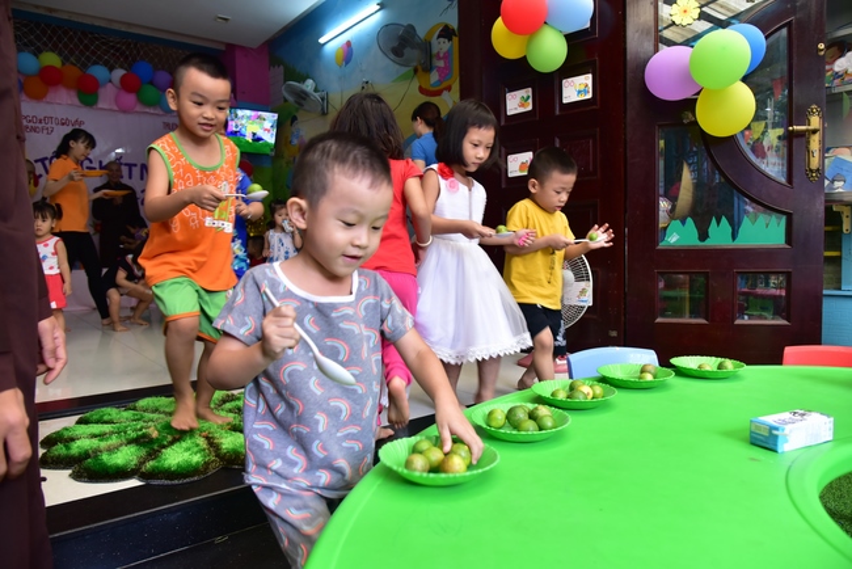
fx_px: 568
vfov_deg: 53.2
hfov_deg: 73.7
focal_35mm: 24
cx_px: 426
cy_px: 284
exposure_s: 1/80
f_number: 5.6
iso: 800
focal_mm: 24
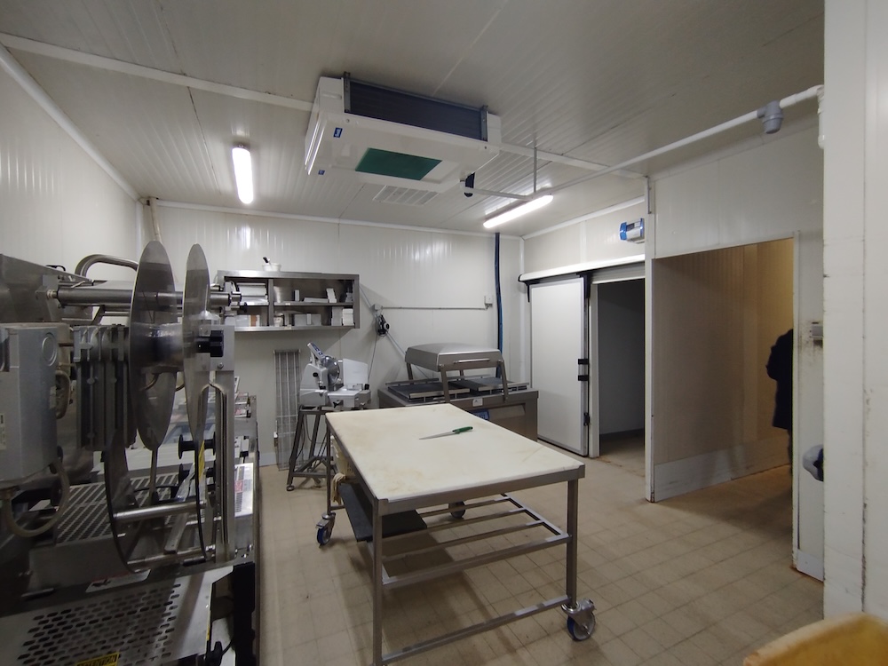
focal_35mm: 15
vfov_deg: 81.7
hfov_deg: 98.2
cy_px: 333
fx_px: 385
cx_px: 444
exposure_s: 1/33
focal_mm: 1.65
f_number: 2.2
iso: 100
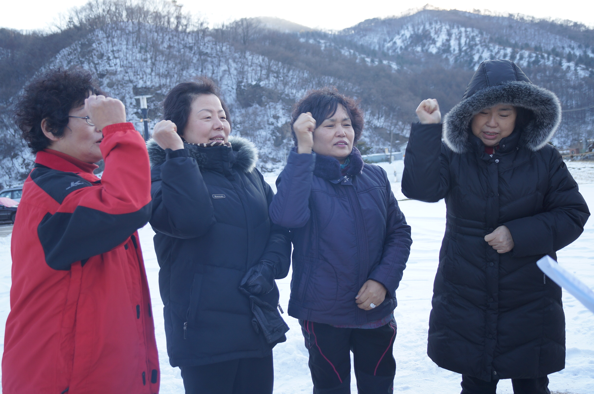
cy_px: 197
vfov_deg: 36.8
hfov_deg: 53.2
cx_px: 297
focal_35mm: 36
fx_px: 593
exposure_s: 1/160
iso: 160
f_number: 4
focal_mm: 24
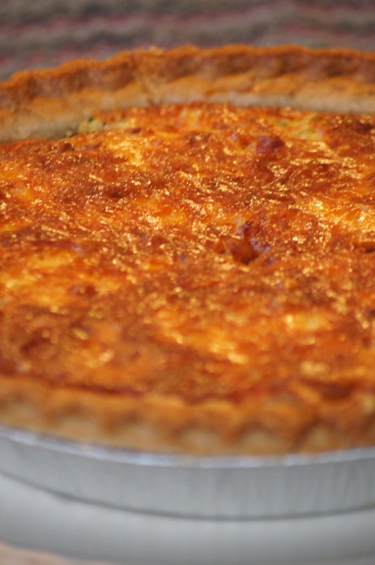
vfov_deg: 6.9
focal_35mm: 300
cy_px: 282
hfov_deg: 4.6
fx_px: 4700
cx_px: 188
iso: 1600
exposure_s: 1/60
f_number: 5.6
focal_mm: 200
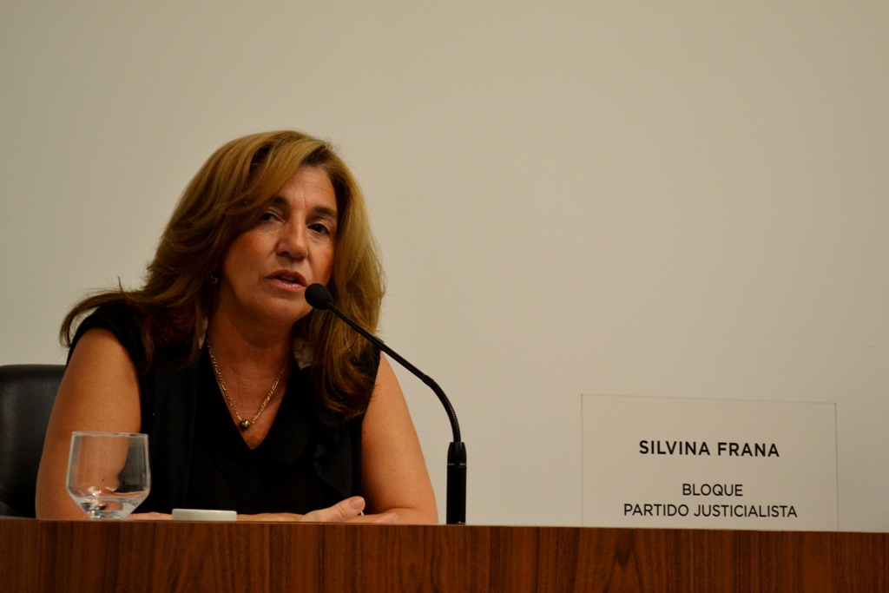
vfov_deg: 16.6
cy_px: 296
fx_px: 2037
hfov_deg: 24.6
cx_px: 444
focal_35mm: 82
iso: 1400
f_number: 5.6
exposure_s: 1/60
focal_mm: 55
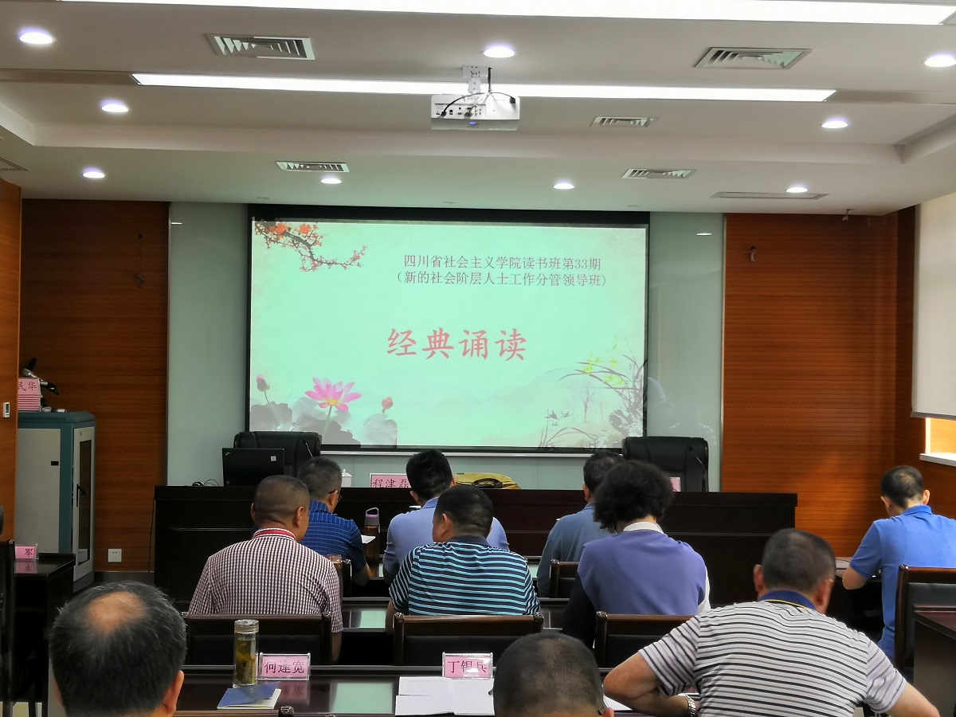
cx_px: 478
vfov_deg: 27.0
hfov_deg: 35.5
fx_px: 1491
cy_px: 358
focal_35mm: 54
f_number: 1.8
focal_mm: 3.95
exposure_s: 1/50
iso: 100
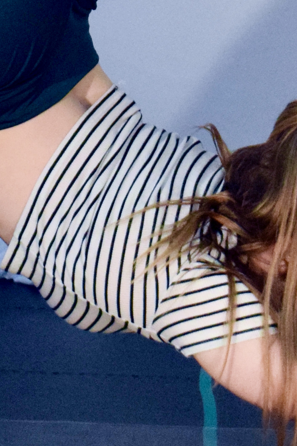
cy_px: -28
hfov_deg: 5.3
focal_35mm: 257
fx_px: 3181
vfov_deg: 8.0
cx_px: 52
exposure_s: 1/500
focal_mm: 32
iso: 2500
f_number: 4
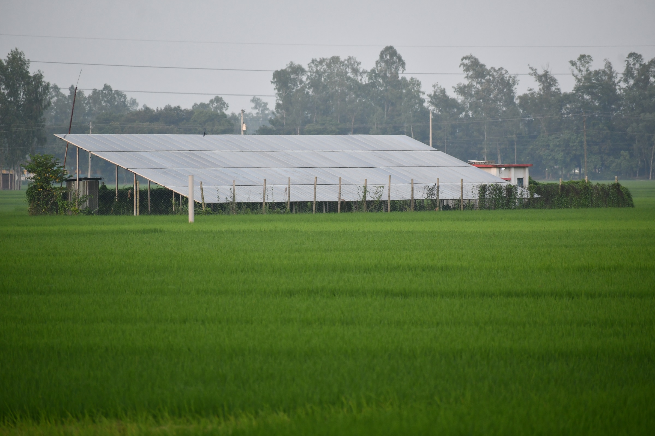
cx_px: 328
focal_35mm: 375
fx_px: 6822
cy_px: 218
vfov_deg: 3.7
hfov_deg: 5.5
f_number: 6
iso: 500
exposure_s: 1/125
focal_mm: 250
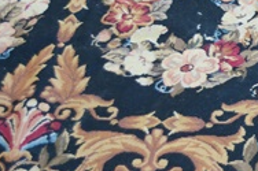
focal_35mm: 115
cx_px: 397
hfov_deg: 16.2
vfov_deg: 11.9
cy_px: 42
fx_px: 823
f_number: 4.2
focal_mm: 24
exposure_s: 1/80
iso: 400
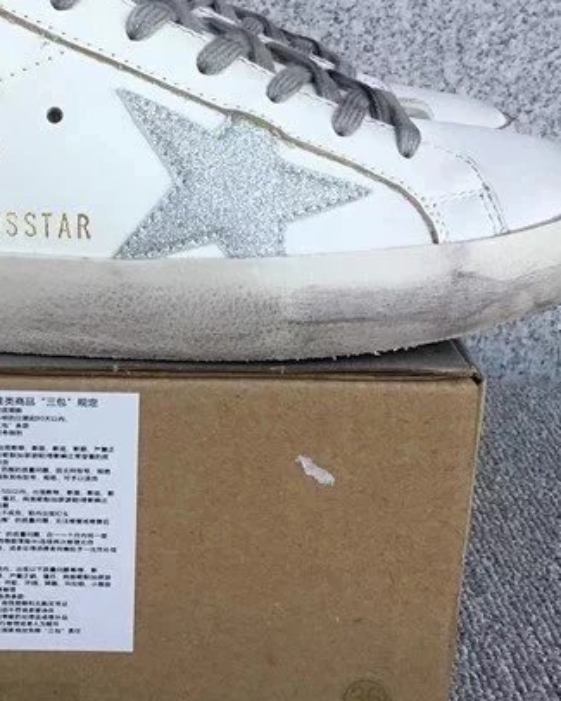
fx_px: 1390
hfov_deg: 22.6
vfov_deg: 28.3
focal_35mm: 67
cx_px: 124
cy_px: 303
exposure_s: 1/334
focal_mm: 3.3
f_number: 2.4
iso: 25
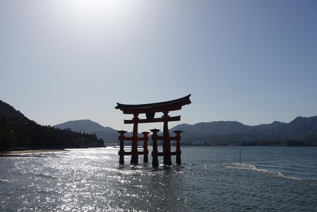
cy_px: 106
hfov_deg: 57.2
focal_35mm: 33
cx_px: 158
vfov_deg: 40.0
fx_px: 291
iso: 125
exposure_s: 1/250
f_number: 5.6
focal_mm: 12.2
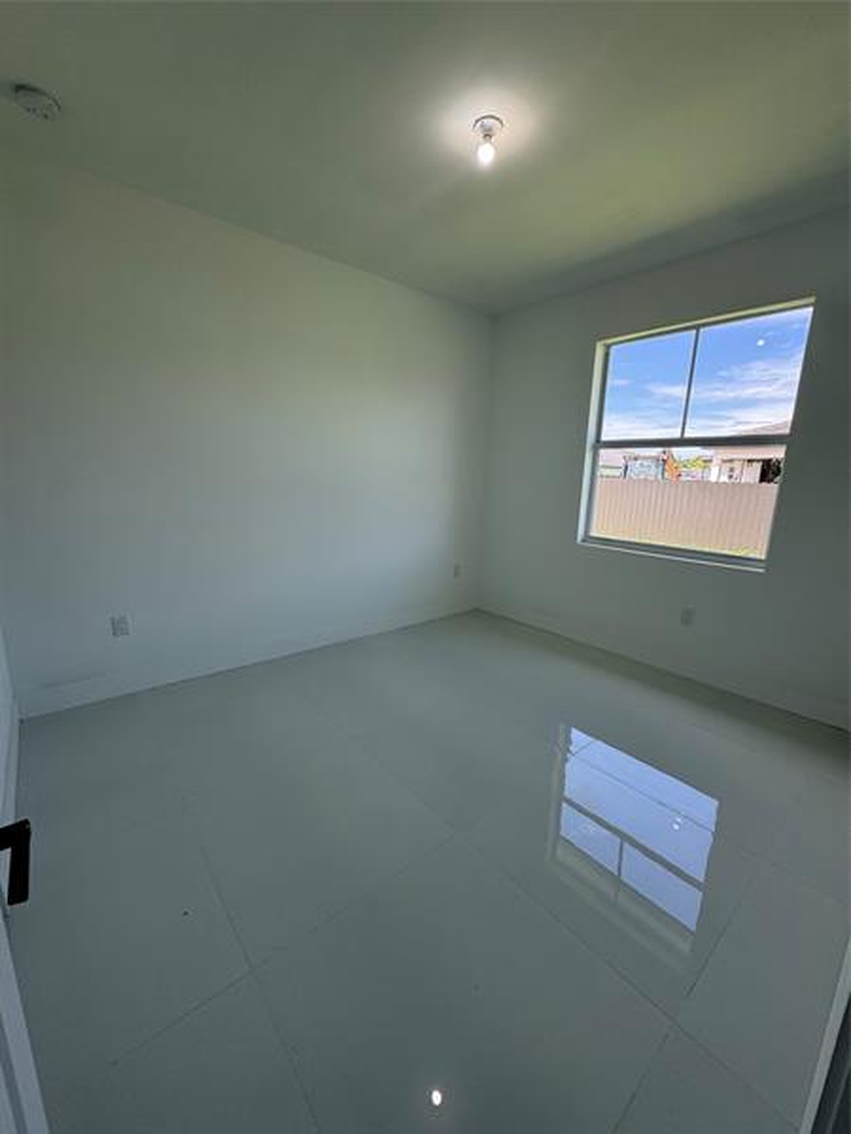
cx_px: 426
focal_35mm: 14
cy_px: 567
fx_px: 459
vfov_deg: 102.1
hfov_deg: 85.7
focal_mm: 2.22
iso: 40
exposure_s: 1/115
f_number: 2.2
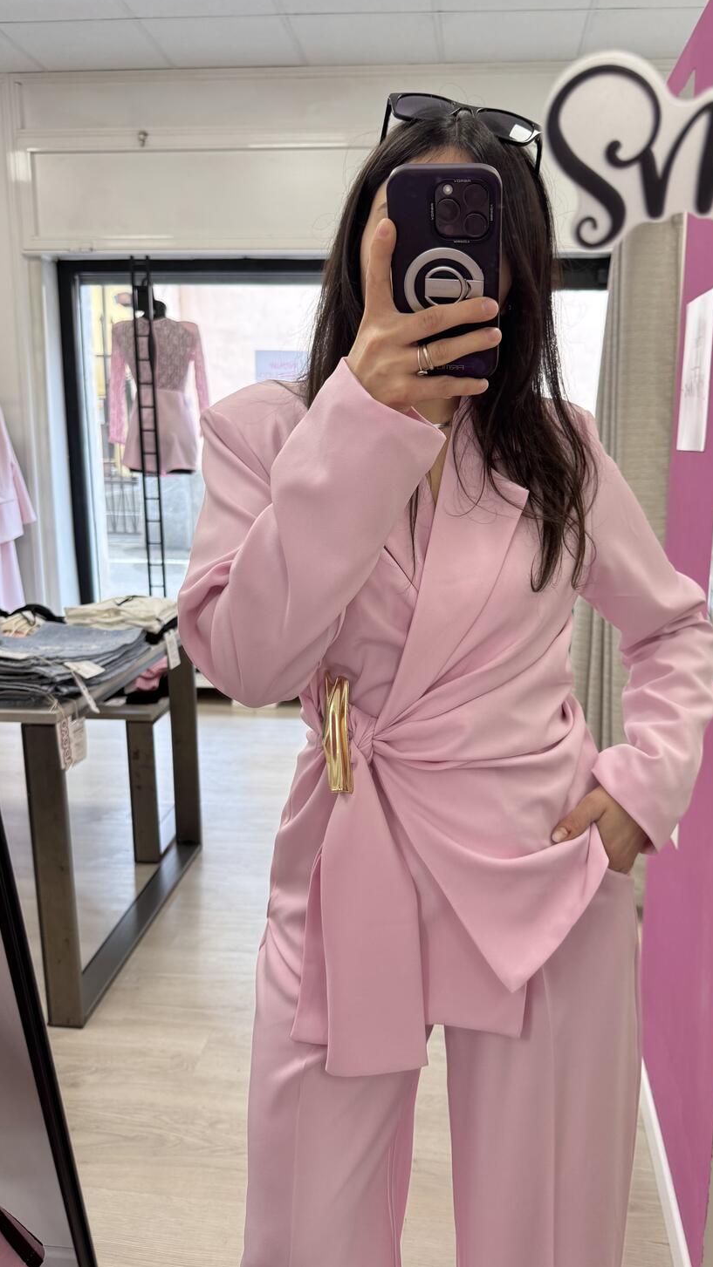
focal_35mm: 27
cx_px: 406
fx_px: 908
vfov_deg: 69.8
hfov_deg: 42.8
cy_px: 615
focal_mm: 6.76
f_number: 1.78
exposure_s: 1/100
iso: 160
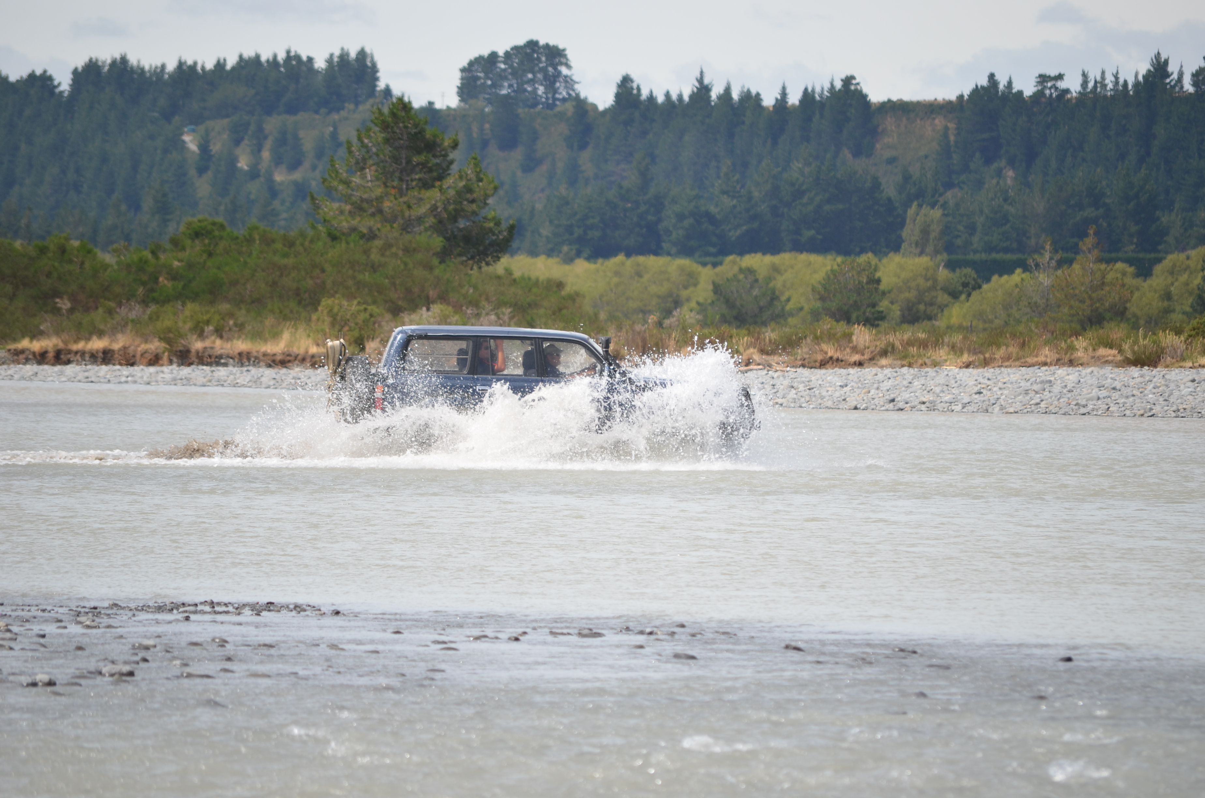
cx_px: 602
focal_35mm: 300
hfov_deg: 6.9
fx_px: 10021
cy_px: 399
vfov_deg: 4.6
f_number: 6.3
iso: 200
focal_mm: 200
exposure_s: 1/640
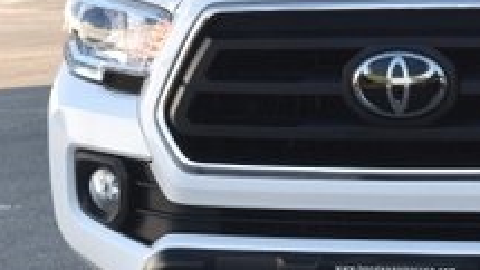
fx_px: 2380
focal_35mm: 187
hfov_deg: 11.3
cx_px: 583
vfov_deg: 6.5
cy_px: 41
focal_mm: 40
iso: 280
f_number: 8
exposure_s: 1/250
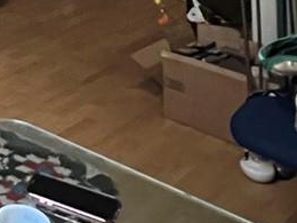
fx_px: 686
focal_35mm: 80
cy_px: -294
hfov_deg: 19.8
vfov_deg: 13.8
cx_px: -194
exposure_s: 1/40
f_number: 1.8
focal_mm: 1.57
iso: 1000
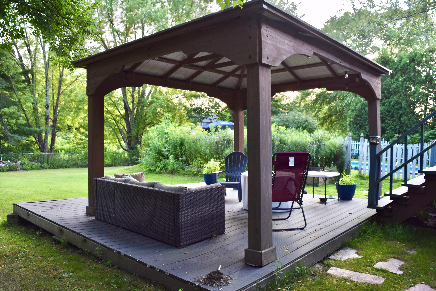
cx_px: 218
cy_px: 146
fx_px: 327
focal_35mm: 27
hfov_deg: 67.4
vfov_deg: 47.9
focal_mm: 18
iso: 200
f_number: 6.3
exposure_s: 1/60
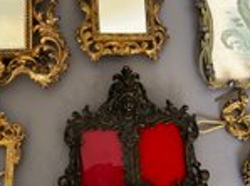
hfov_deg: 32.2
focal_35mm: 60
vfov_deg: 24.3
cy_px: 80
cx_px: 118
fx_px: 432
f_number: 1.5
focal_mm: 5.7
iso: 320
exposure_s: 1/60
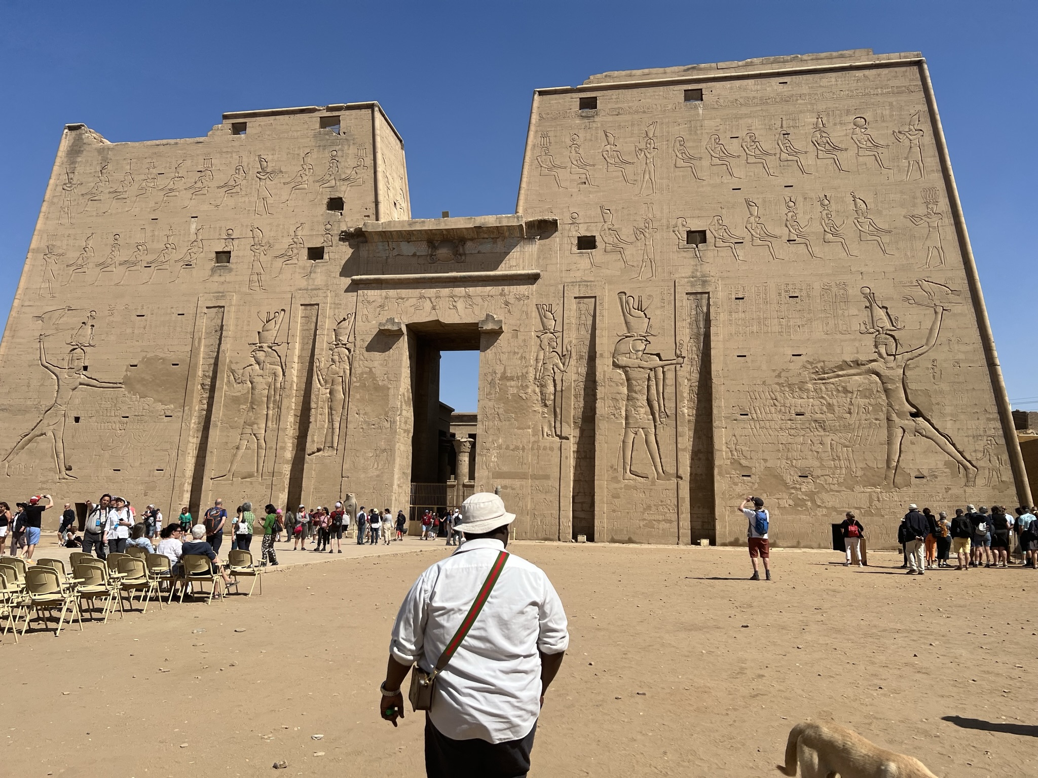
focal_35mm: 26
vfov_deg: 53.1
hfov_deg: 67.3
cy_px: 389
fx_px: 780
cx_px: 519
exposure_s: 1/6579
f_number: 1.5
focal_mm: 5.7
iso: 50
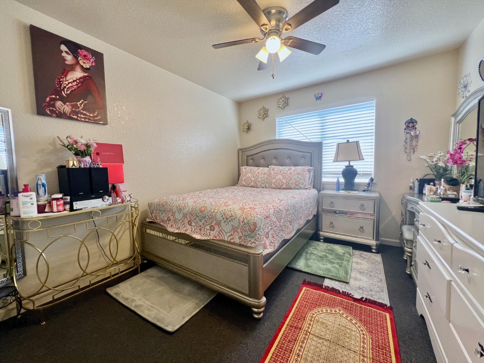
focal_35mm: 13
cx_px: 242
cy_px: 182
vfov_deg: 89.9
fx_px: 182
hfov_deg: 106.2
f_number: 1.8
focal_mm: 1.57
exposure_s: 1/120
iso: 125
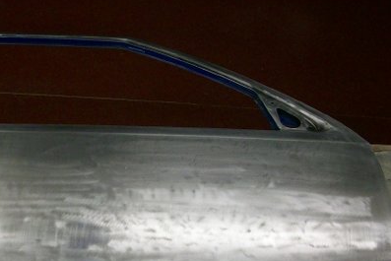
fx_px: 619
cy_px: 180
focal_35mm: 57
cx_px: 109
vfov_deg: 23.7
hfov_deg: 34.5
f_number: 2.8
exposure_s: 1/75.9
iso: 160
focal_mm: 5.7
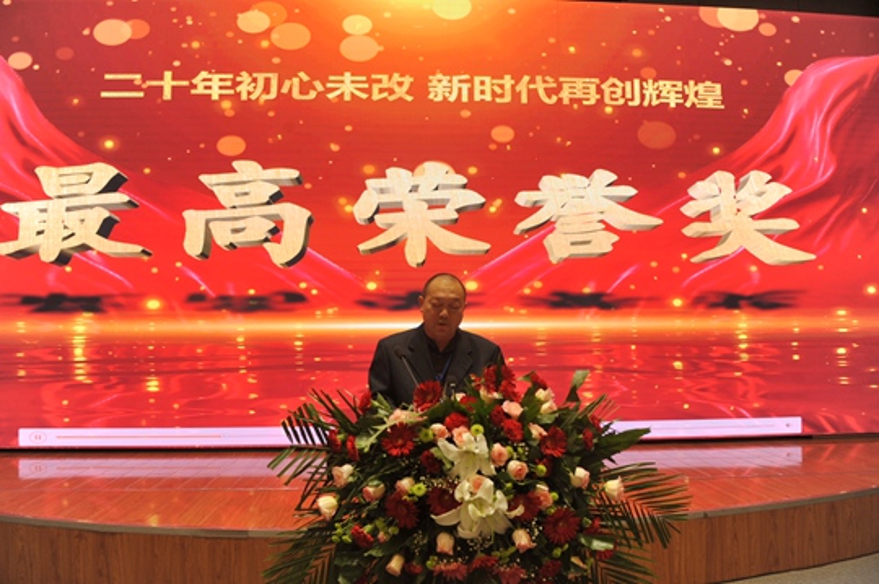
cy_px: 292
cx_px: 440
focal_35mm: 24
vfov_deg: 53.0
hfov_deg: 73.8
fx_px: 585
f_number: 5
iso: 800
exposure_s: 1/125
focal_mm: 24
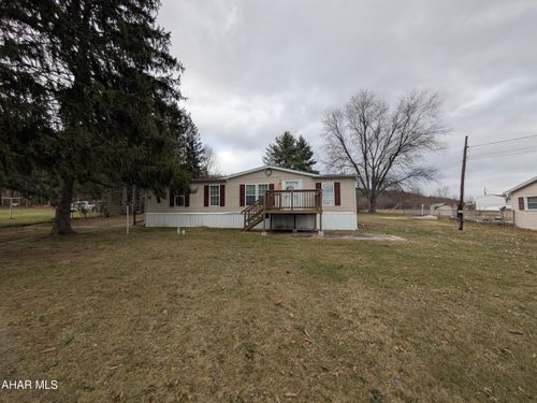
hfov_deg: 110.5
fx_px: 186
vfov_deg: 94.5
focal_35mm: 12
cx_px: 268
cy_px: 202
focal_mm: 2.02
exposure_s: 1/760
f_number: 1.7
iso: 57
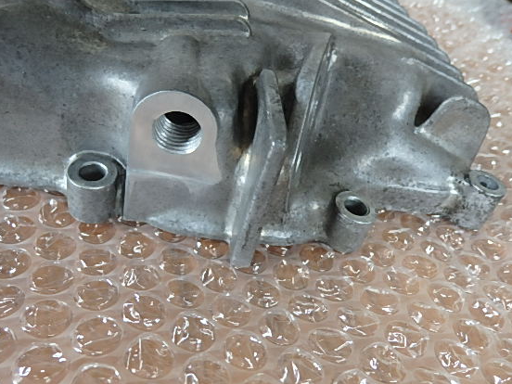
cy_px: 192
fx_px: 429
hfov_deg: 61.4
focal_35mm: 29
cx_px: 219
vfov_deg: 48.2
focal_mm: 4.5
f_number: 3
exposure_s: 1/40
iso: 125
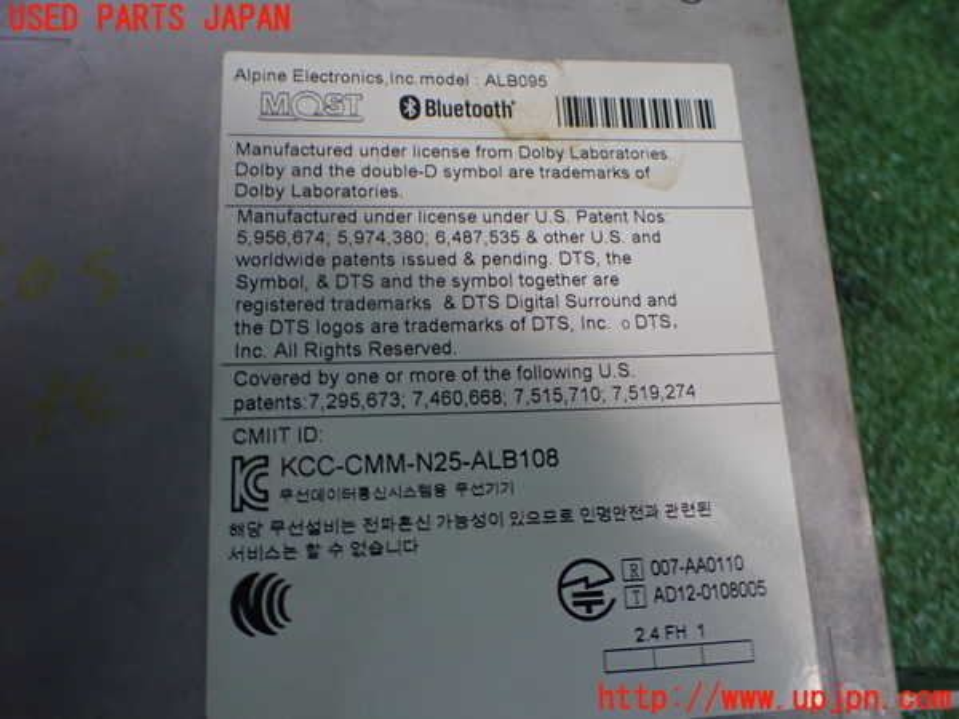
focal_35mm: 30
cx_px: 480
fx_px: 831
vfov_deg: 46.8
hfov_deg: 60.0
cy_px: 360
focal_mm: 5.4
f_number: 2.3
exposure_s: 1/125
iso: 500
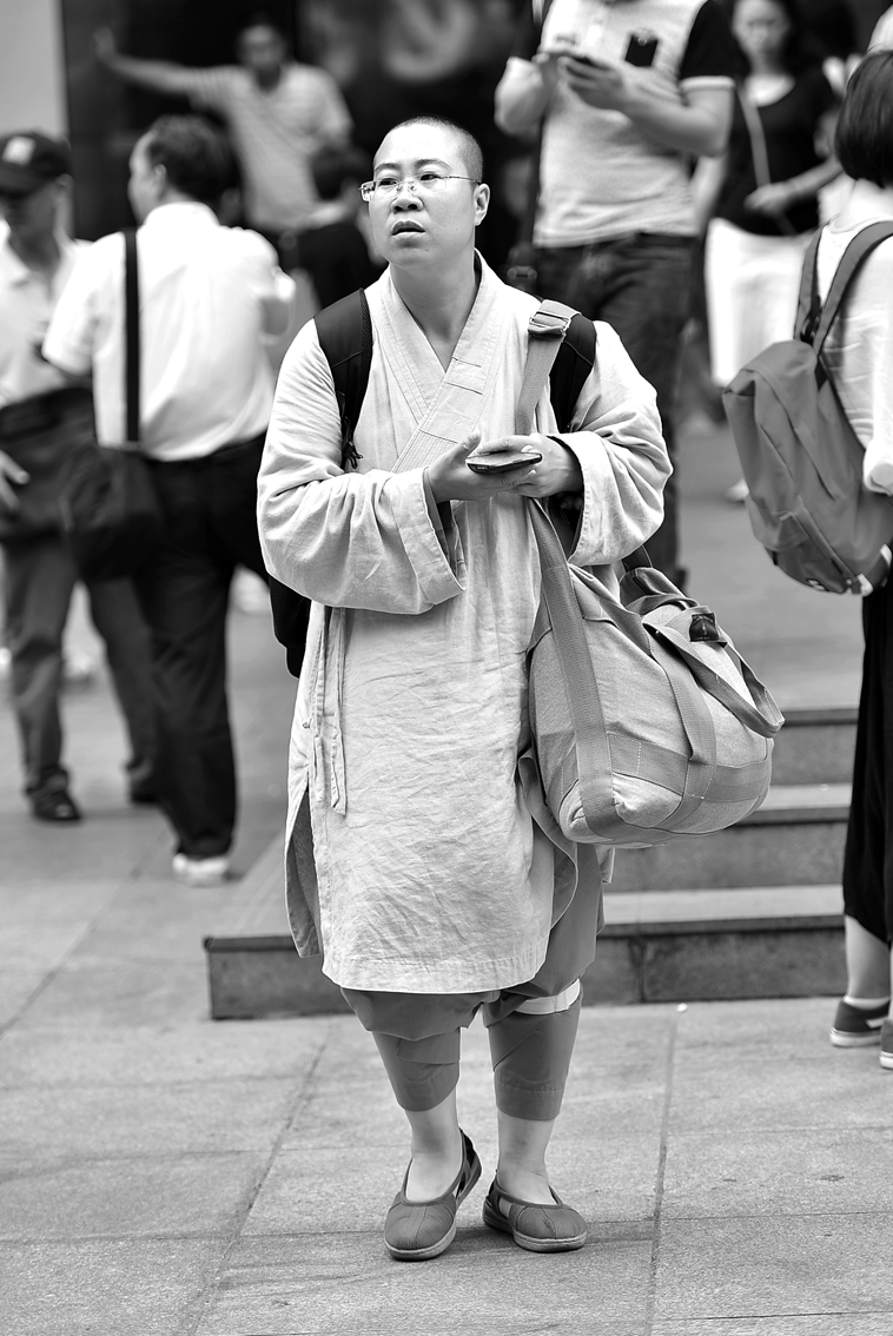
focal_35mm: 132
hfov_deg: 10.4
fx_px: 4902
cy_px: 640
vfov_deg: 15.5
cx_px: 457
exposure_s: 1/500
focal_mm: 125
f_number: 2.8
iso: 200
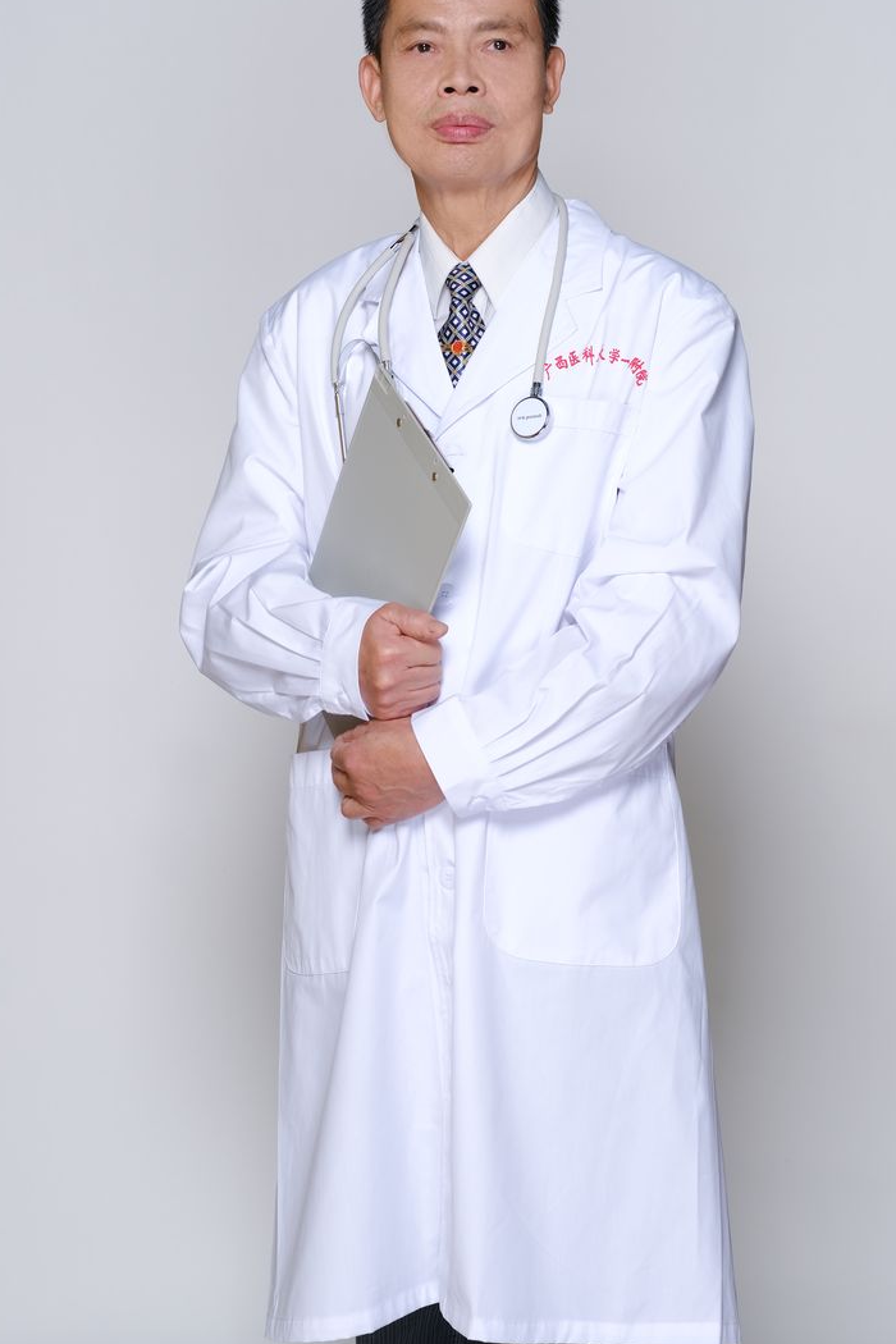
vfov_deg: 21.2
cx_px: 457
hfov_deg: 14.3
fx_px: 3584
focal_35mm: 96
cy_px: 609
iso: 250
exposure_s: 1/160
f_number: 4.5
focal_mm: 56
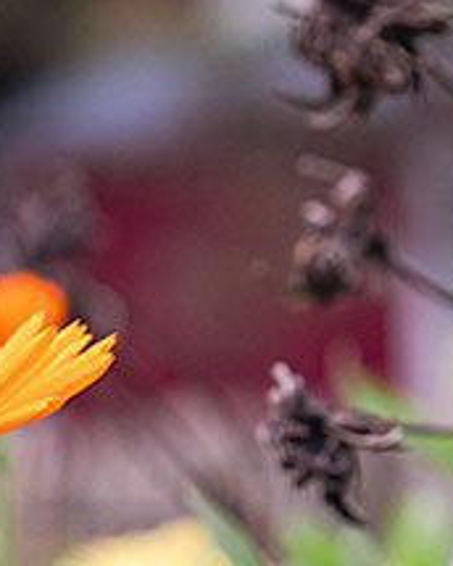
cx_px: -87
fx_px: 2564
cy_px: 623
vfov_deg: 12.4
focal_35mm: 153
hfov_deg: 9.9
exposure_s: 1/160
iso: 1000
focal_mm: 35
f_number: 4
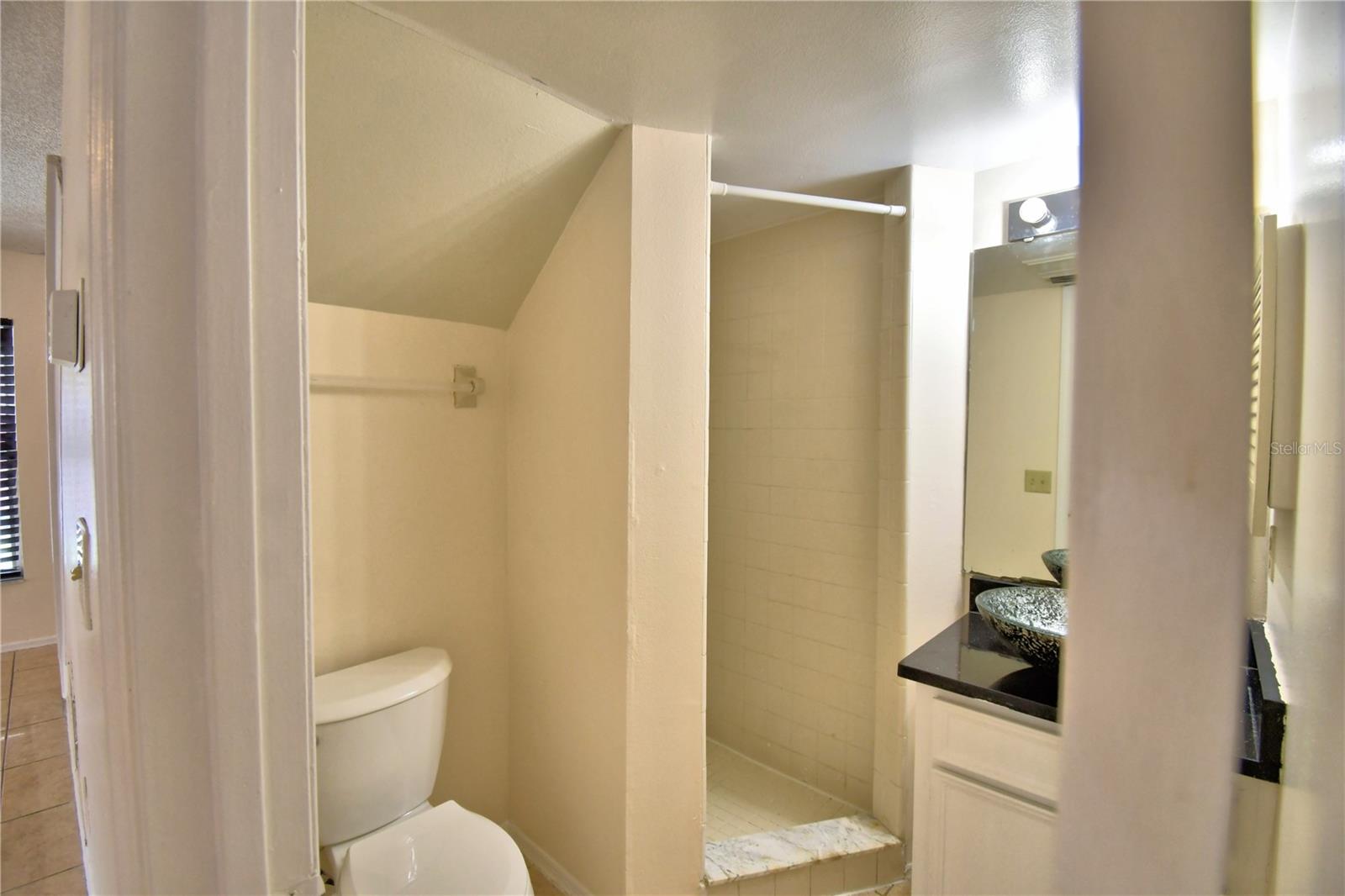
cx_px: 672
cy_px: 448
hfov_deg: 100.4
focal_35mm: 15
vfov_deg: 77.3
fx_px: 560
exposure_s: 1/80
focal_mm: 10
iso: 400
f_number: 4.5
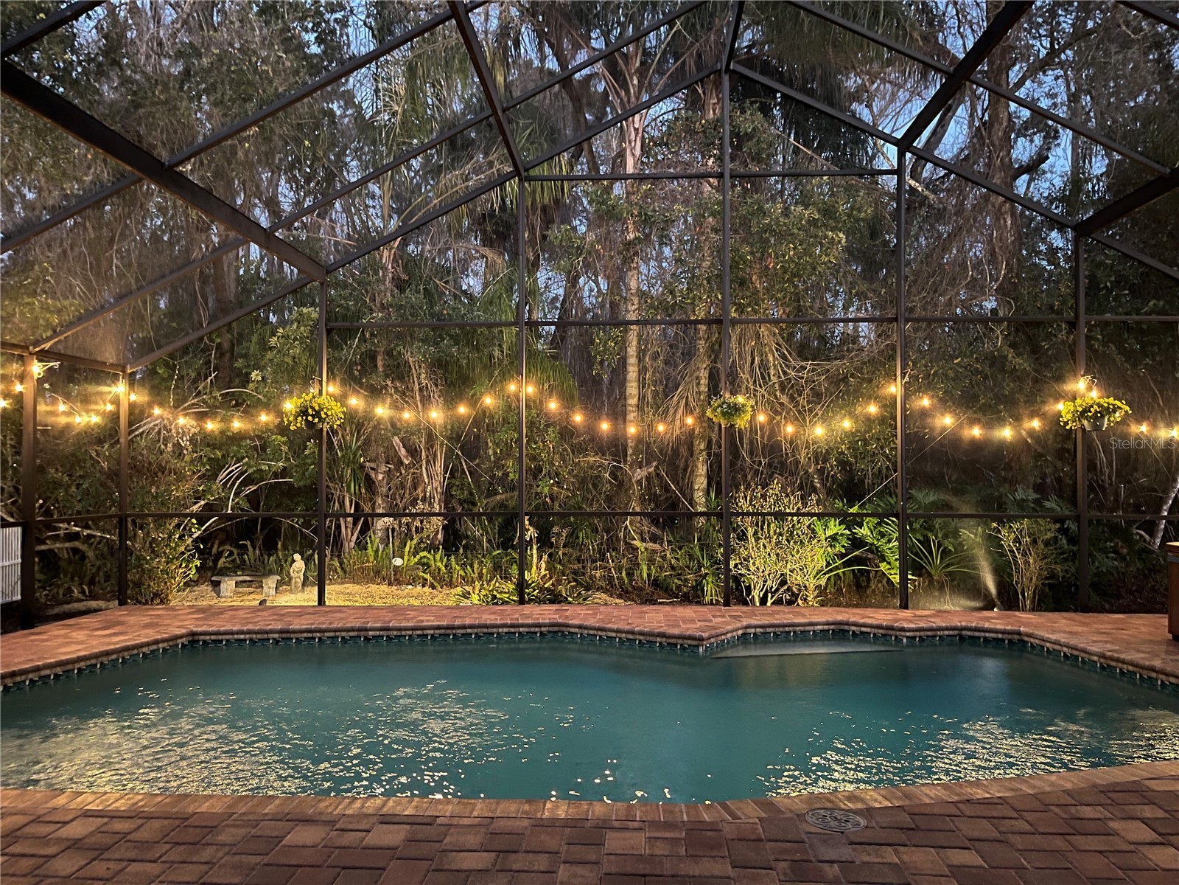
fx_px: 886
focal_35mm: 26
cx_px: 590
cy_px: 442
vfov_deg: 53.1
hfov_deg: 67.3
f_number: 1.6
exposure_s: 1/12
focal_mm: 5.1
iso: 500
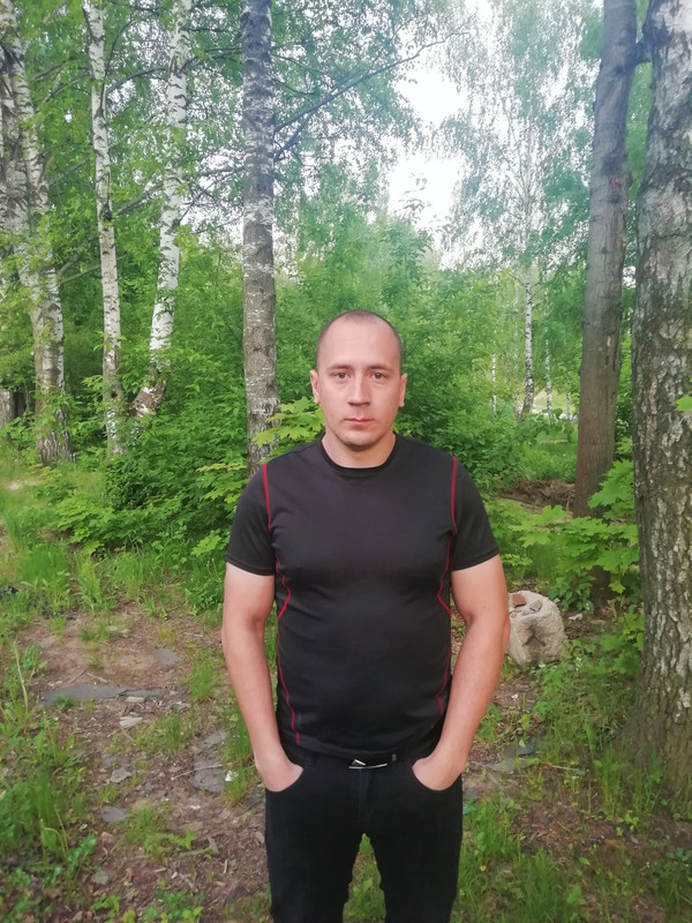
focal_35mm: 26
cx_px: 346
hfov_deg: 53.1
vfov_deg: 67.3
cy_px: 462
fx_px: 693
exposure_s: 1/33.3
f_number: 2.2
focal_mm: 3.46
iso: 125
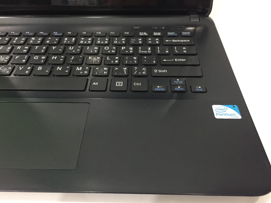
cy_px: 105
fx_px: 250
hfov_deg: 56.8
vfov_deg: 44.1
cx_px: 134
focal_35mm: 32
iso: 250
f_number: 2.2
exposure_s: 1/25
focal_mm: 4.15
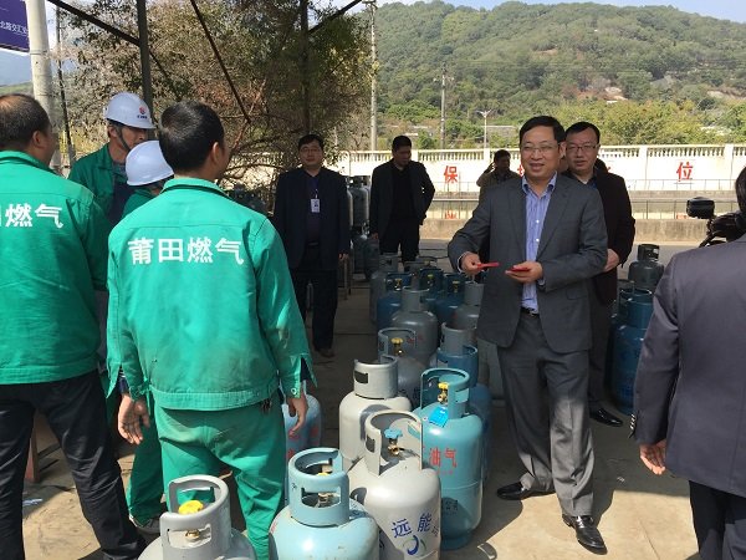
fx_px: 625
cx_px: 373
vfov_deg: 48.2
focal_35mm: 29
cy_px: 280
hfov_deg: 61.7
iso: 32
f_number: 2.2
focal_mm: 4.15
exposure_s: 1/824
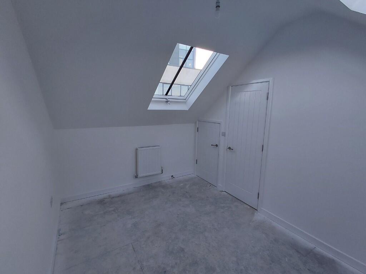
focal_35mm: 16
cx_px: 183
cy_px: 137
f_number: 2.2
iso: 40
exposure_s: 1/120
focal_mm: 1.64
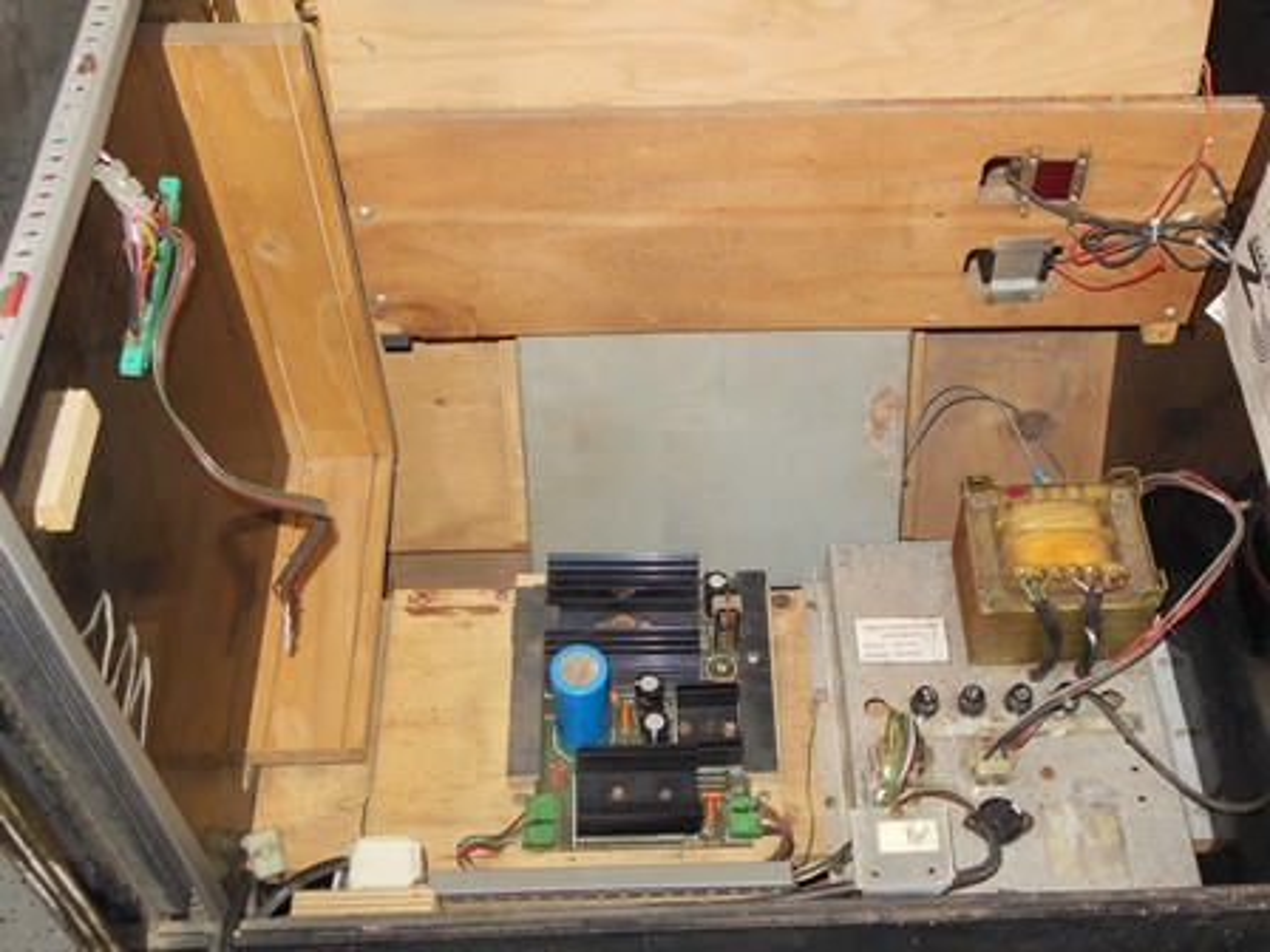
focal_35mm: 38
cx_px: 635
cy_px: 476
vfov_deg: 37.7
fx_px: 1394
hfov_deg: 49.0
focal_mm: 6.8
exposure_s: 1/30
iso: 200
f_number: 3.6
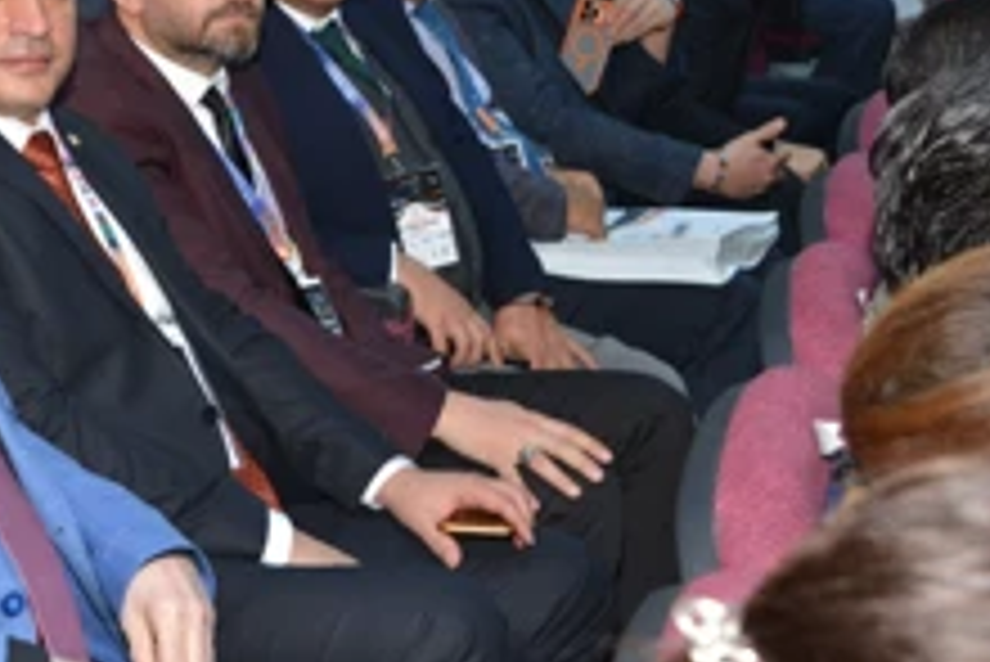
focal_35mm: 100
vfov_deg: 13.6
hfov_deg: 20.0
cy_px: 137
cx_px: 99
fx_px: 2752
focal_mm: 50
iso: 1000
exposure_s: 1/60
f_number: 7.1
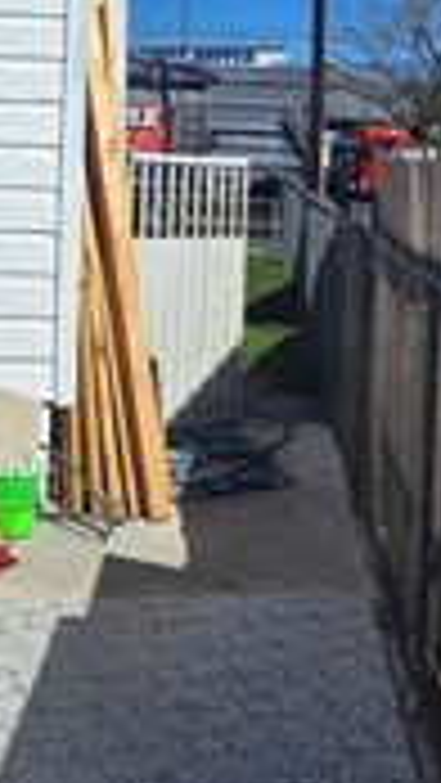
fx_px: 1080
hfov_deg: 21.9
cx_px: -40
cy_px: 166
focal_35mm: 52
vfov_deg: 38.5
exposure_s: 1/4385
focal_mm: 2.2
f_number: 2.2
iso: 50
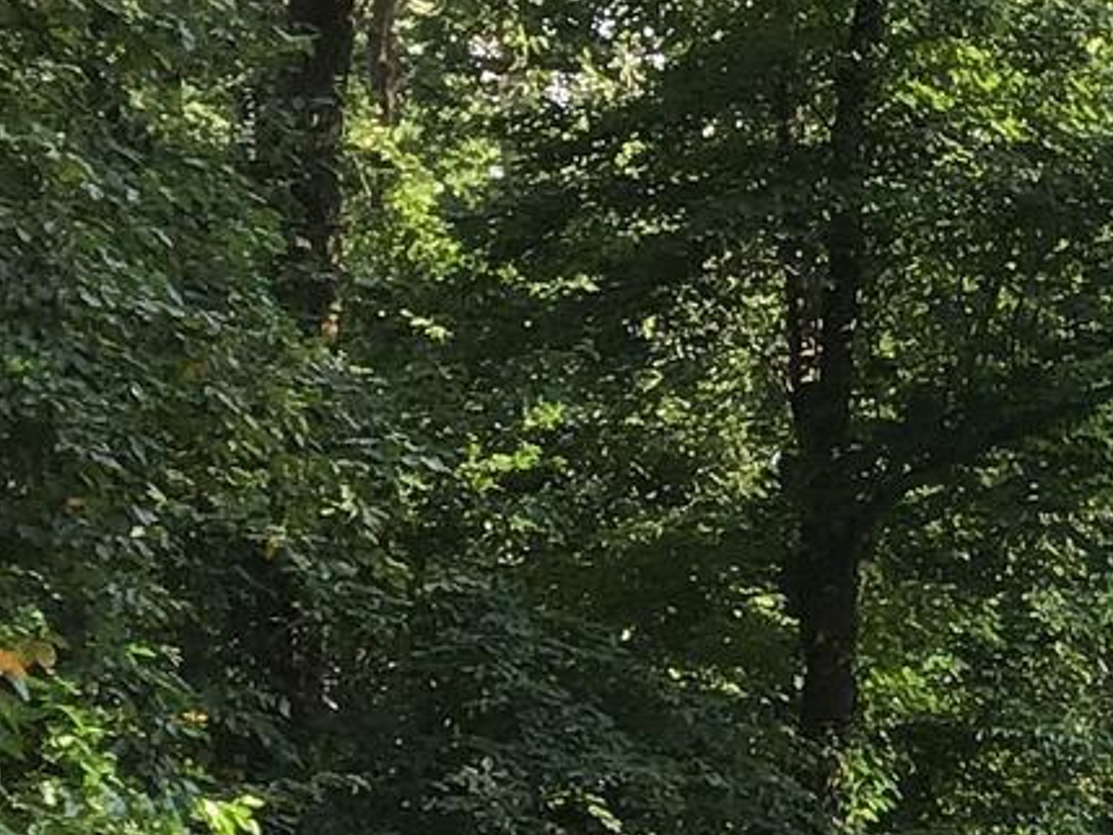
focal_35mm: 148
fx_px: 4760
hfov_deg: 12.2
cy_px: 1315
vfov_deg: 9.7
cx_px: 2034
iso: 25
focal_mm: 3.3
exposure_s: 1/164
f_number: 2.4
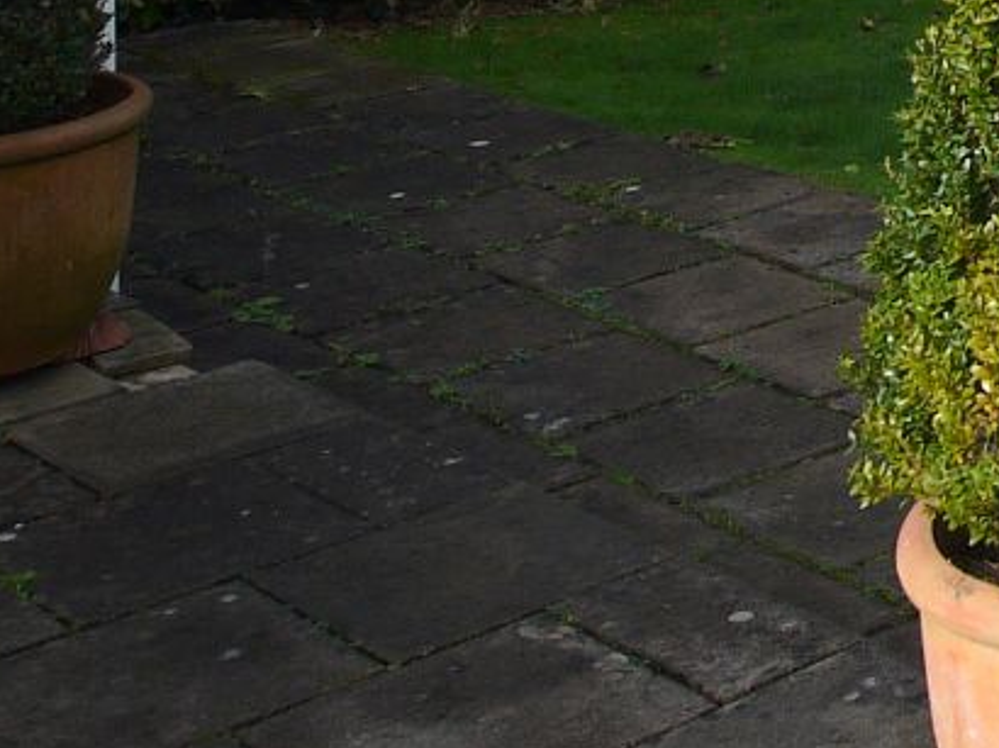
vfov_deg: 14.4
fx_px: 2596
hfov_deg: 18.9
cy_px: -607
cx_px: 1537
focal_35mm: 90
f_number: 6.3
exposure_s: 1/250
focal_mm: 9
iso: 100
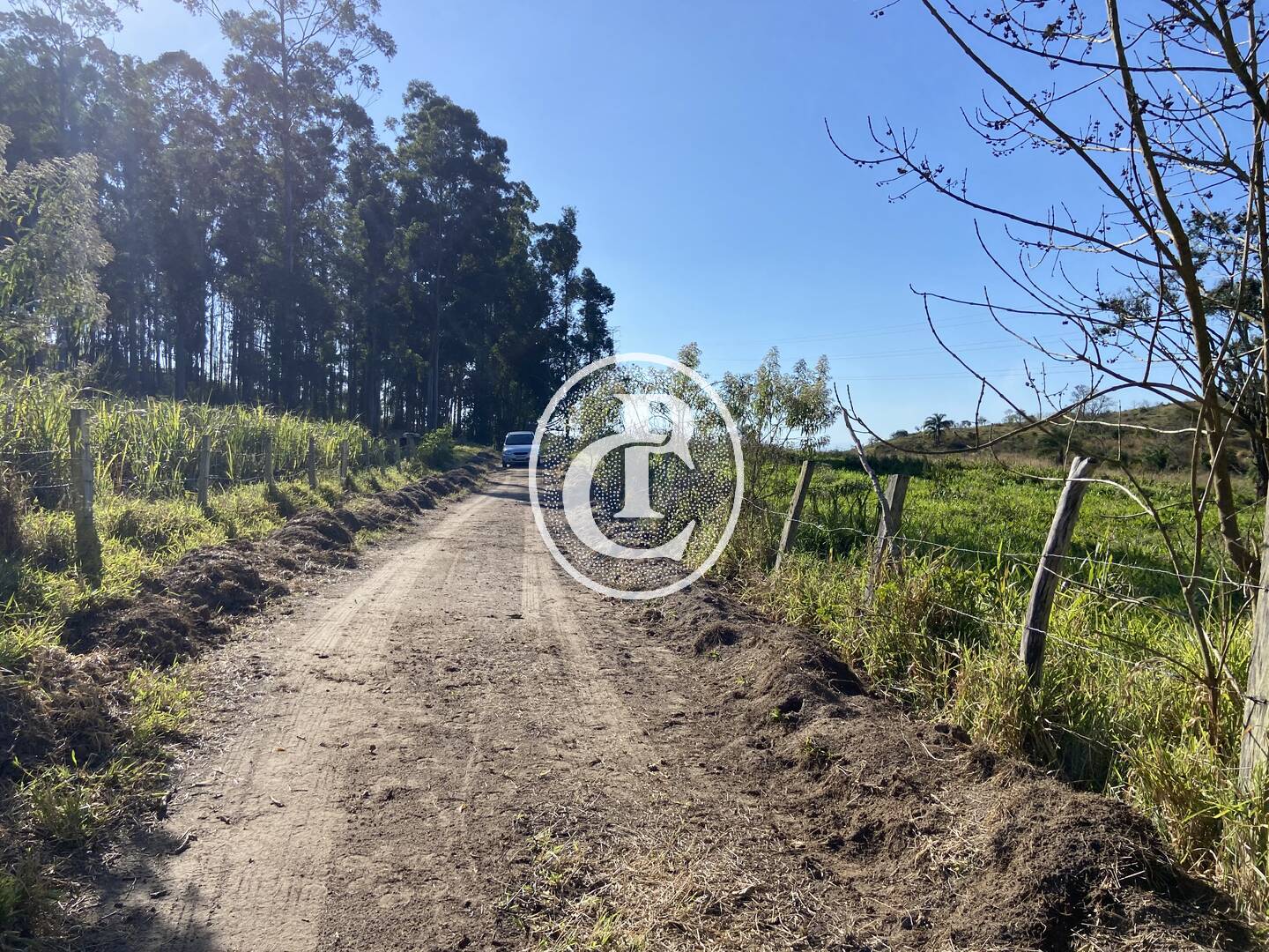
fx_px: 953
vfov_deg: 53.1
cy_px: 476
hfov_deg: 67.3
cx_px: 634
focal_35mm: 26
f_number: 1.8
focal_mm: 4.25
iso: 32
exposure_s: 1/2755
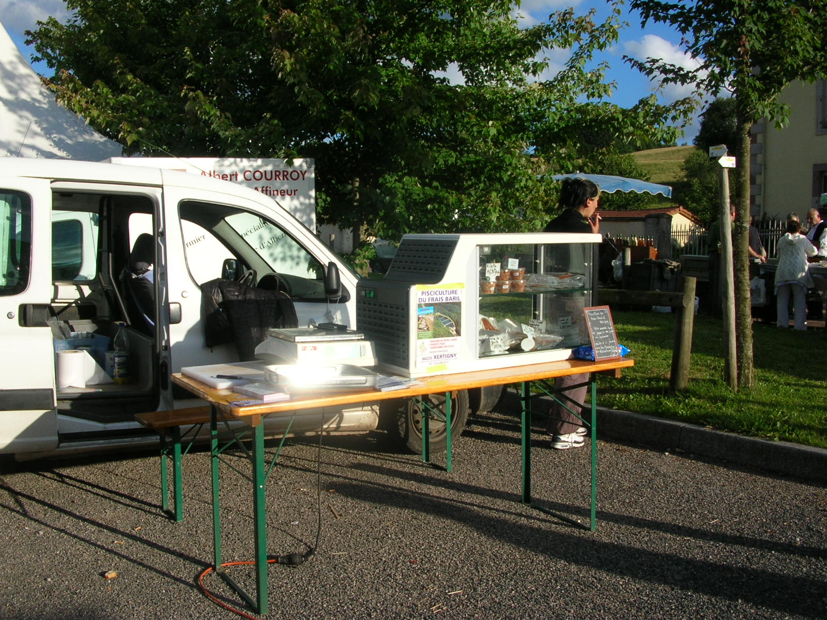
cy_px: 310
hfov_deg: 52.6
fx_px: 836
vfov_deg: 40.7
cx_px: 414
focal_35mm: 35
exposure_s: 1/287
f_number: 5.6
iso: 50
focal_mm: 5.8
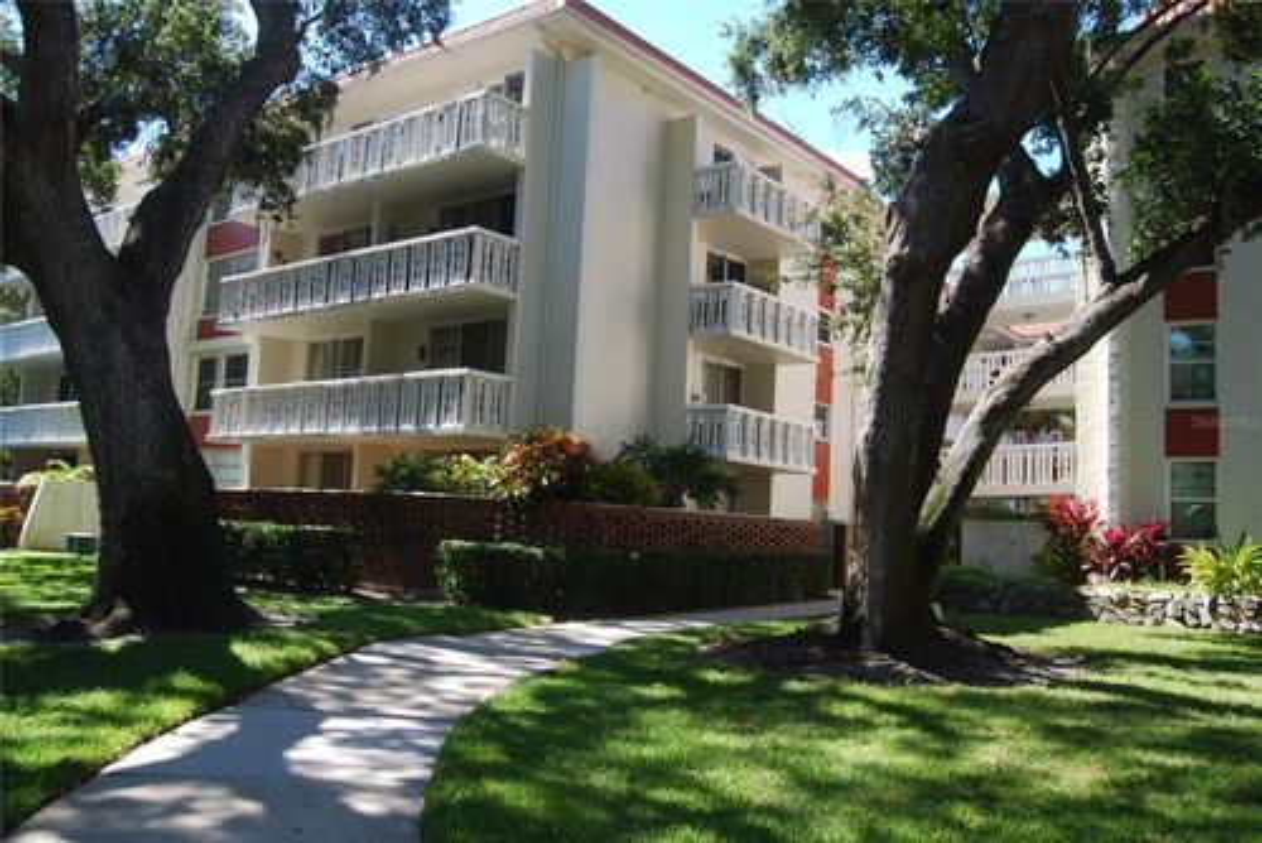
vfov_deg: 43.7
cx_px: 631
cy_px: 422
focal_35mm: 30
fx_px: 1052
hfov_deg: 61.9
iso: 100
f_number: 5.6
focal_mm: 20
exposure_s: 1/125
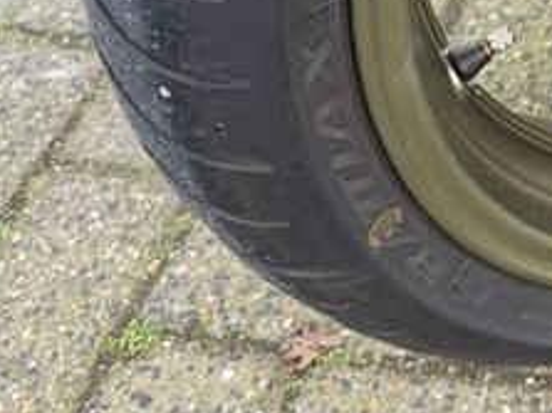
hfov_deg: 24.2
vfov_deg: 19.9
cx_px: 745
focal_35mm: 69
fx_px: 1100
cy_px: -96
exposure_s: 1/121
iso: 160
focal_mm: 6.76
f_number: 1.78
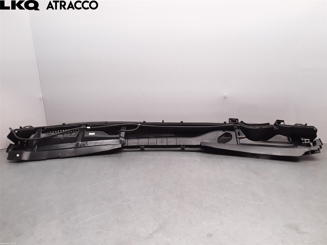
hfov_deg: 63.4
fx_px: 265
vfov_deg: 49.7
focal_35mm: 28
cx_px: 164
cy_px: 122
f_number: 1.9
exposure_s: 1/109
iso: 100
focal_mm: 2.91
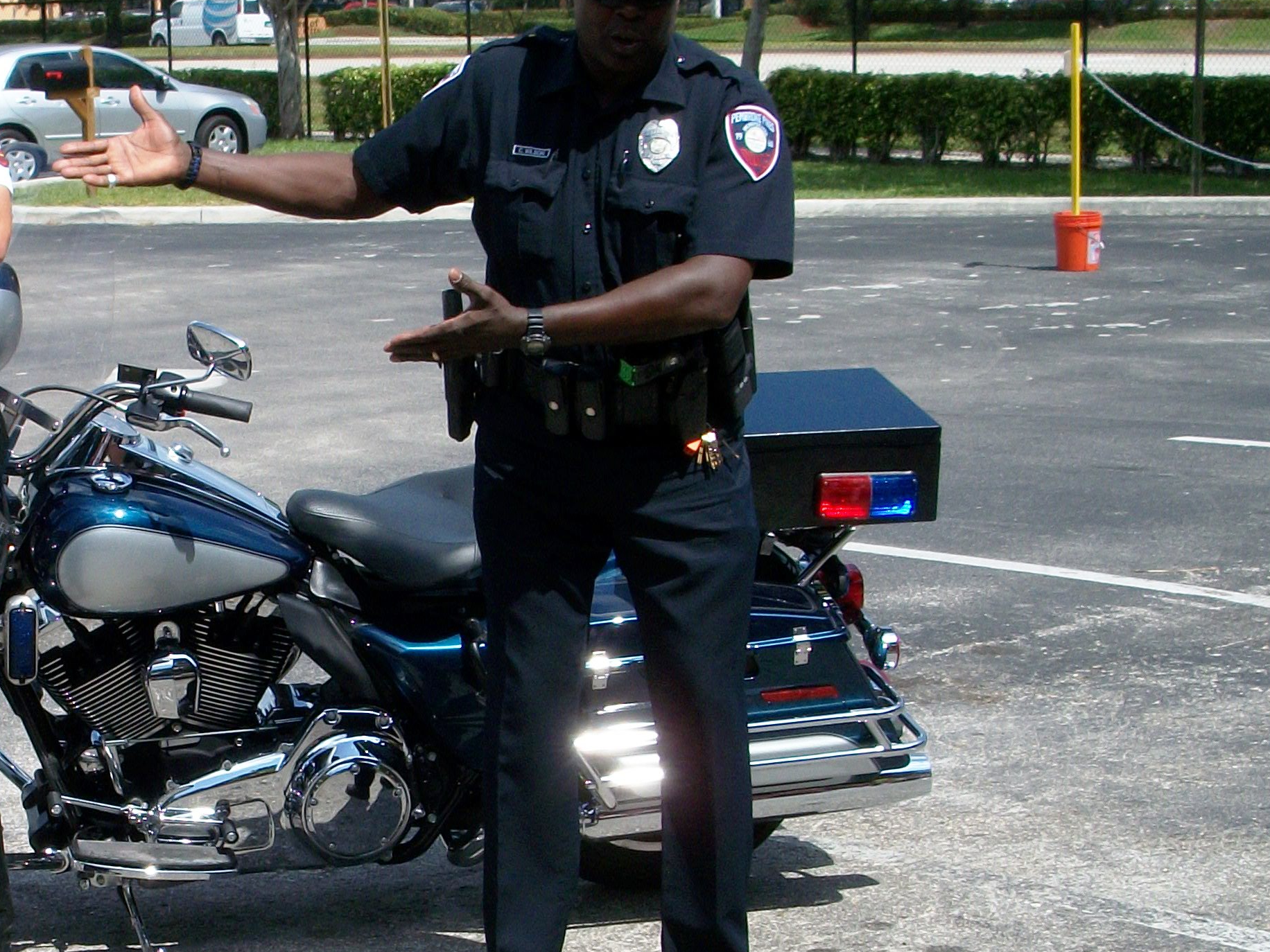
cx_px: 276
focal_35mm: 88
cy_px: 689
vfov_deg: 16.7
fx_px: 3229
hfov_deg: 22.0
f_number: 6.3
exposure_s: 1/400
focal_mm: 7.8
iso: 80
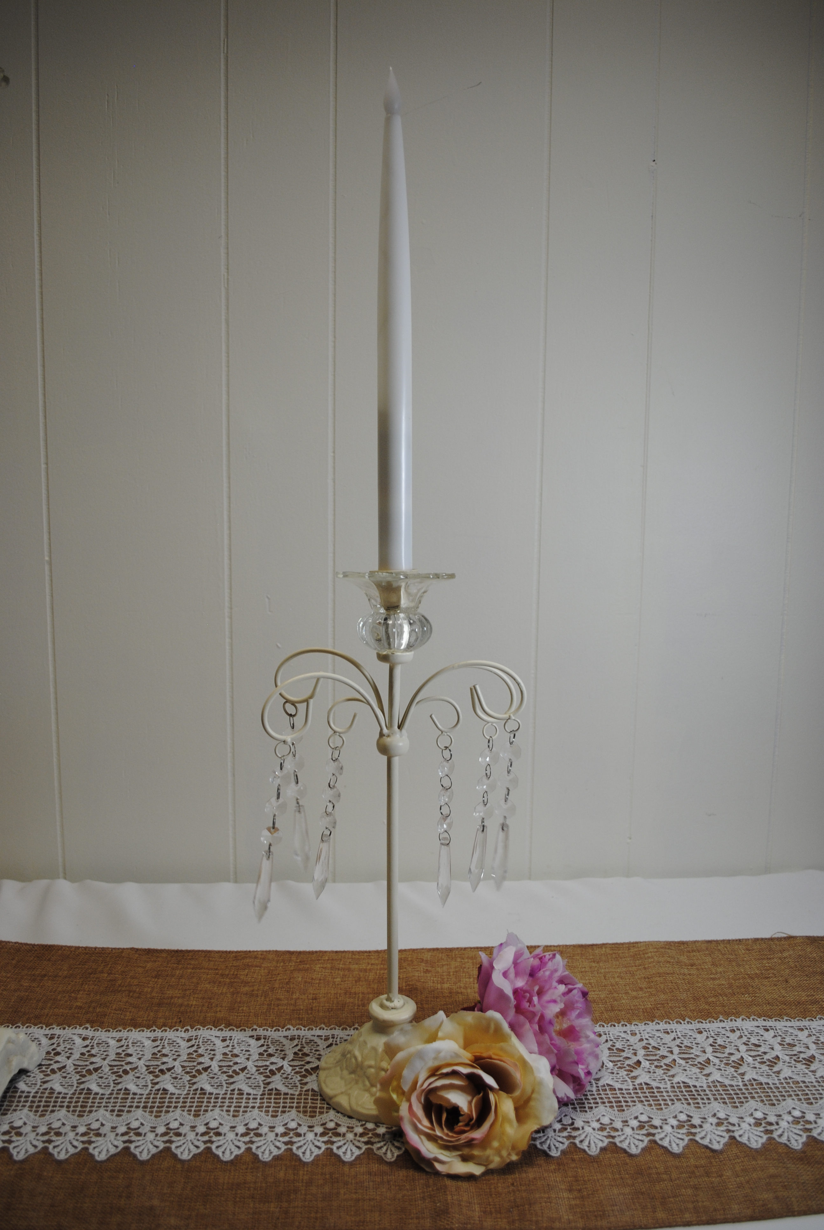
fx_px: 1027
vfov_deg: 61.9
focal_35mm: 30
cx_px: 412
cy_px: 615
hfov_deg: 43.7
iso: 200
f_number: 4
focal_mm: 20
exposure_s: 1/60
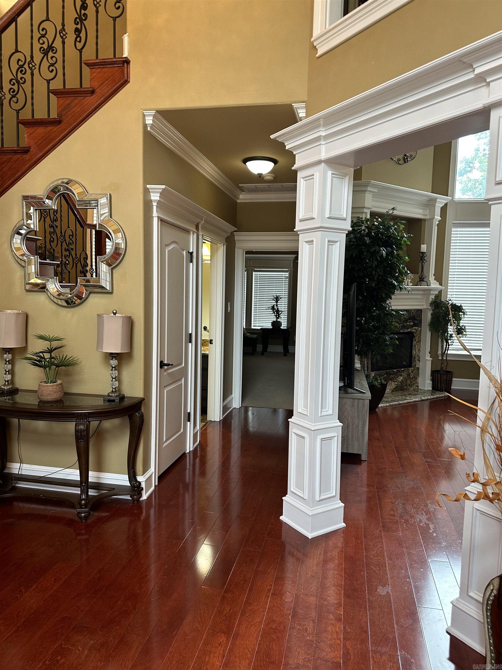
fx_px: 464
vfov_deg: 71.6
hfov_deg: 56.8
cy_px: 335
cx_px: 251
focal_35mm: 24
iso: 125
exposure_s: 1/60
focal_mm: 6.86
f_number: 1.78
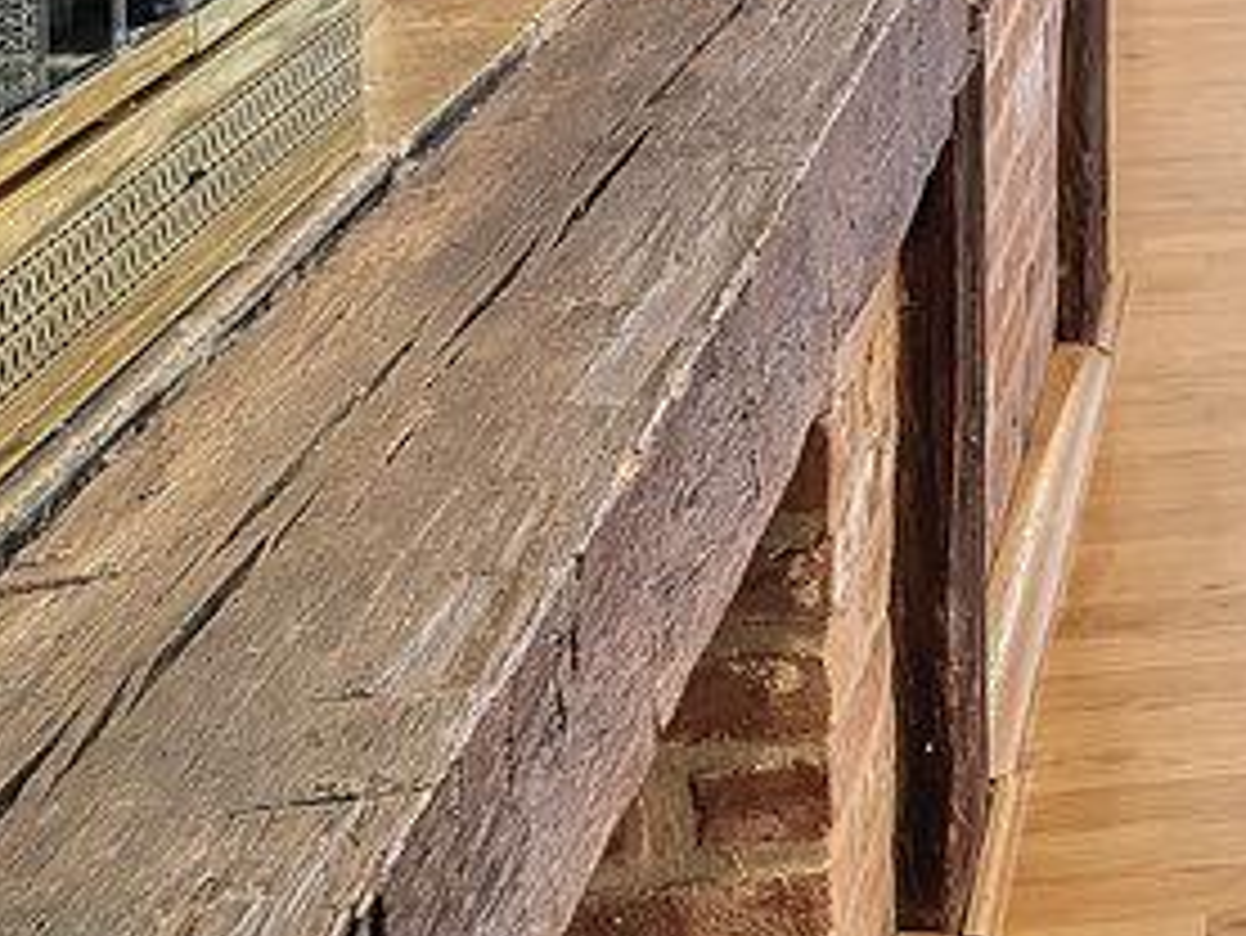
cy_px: -817
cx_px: 1768
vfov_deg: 16.7
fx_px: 2557
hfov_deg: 23.1
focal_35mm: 71
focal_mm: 16
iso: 320
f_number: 8
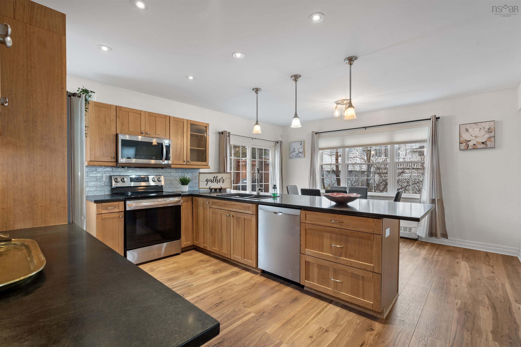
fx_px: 232
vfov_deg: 73.7
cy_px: 174
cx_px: 260
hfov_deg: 96.7
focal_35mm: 16
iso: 400
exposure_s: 1/8
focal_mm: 16
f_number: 8
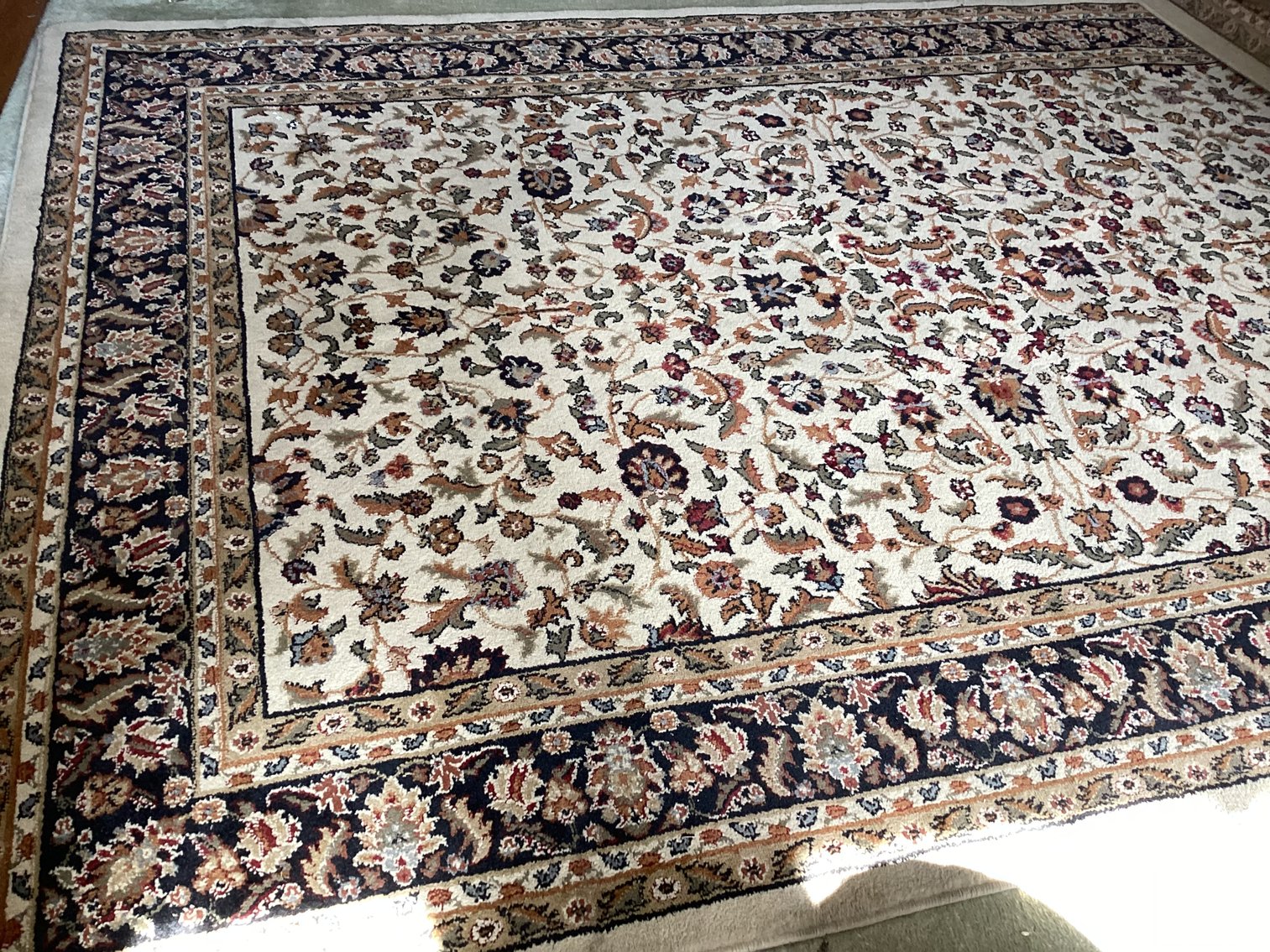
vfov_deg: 45.4
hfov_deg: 58.3
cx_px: 635
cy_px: 476
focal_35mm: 31
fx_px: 1137
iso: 100
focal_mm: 3.3
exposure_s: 1/50
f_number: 2.4
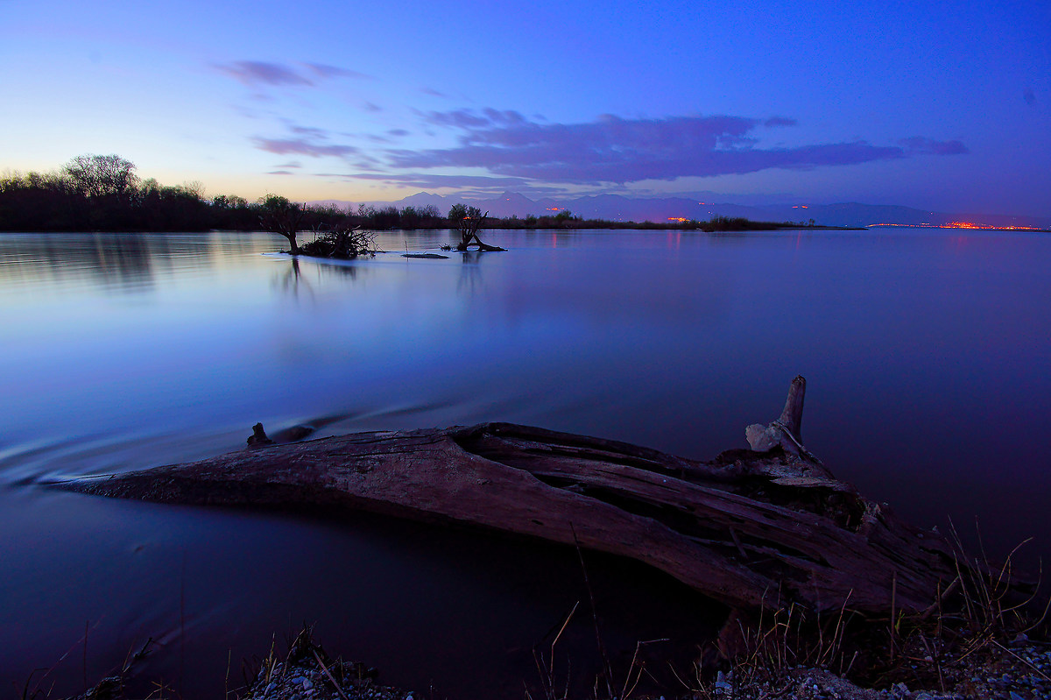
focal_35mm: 15
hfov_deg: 100.4
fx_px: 438
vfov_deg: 77.3
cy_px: 350
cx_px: 526
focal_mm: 10
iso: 80
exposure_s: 98
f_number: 11
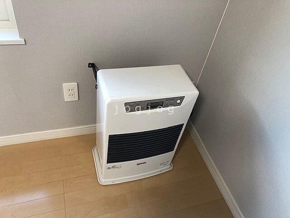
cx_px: 145
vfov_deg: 49.7
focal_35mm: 28
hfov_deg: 63.4
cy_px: 109
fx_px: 235
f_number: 1.8
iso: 40
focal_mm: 3.99
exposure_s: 1/20
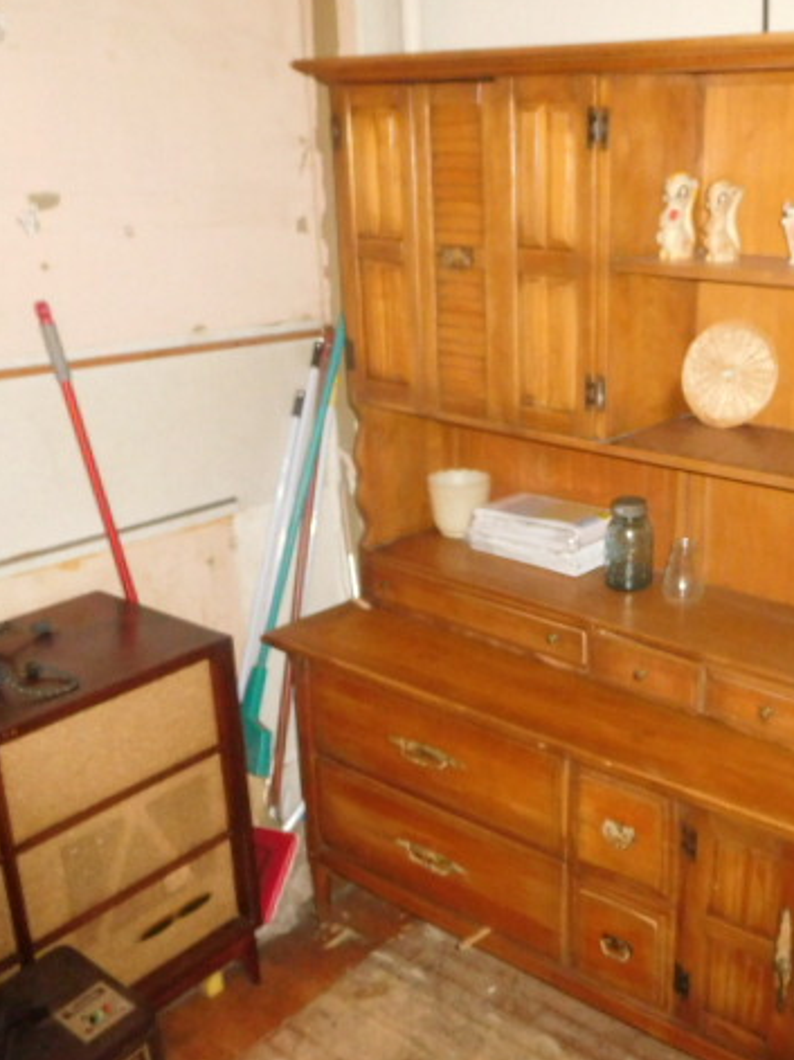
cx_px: 634
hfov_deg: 40.1
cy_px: 527
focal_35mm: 34
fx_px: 1040
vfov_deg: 54.0
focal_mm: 4.5
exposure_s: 1/30
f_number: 3.4
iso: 900
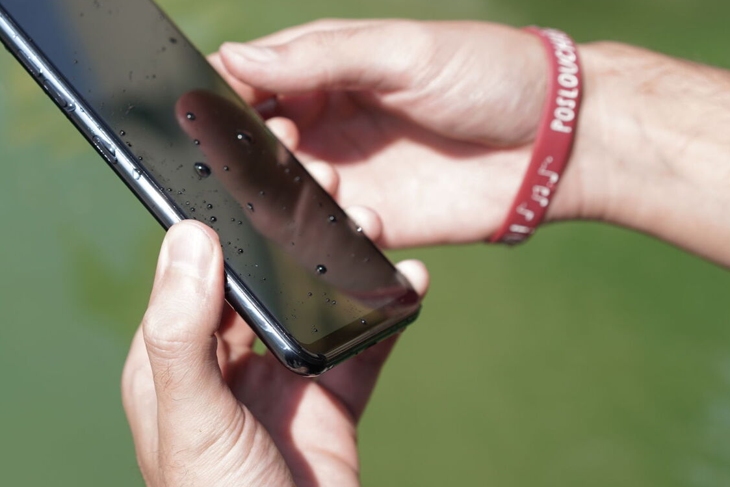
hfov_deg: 21.6
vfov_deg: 14.5
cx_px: 280
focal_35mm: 94
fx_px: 1906
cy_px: 148
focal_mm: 55
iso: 100
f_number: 4.5
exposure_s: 1/320
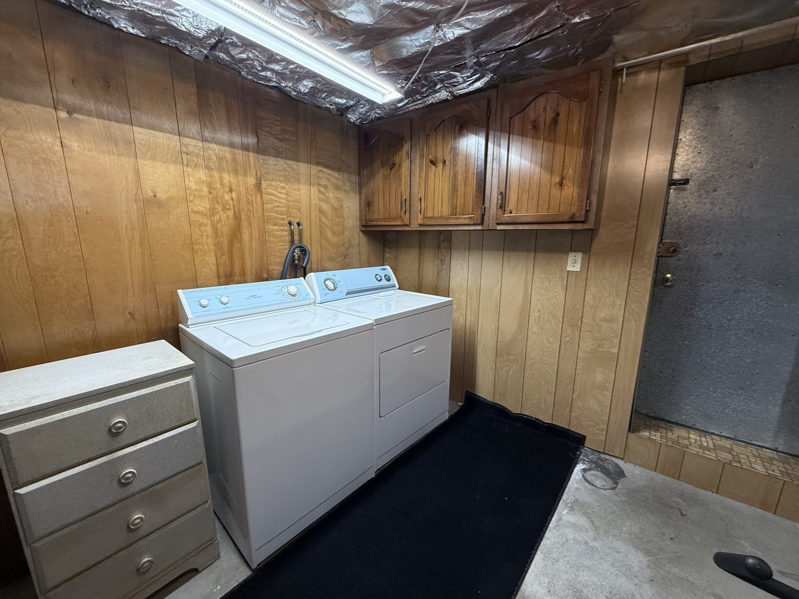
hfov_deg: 102.1
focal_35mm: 14
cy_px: 300
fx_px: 323
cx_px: 400
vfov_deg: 85.7
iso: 320
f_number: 2.2
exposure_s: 1/120
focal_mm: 2.22
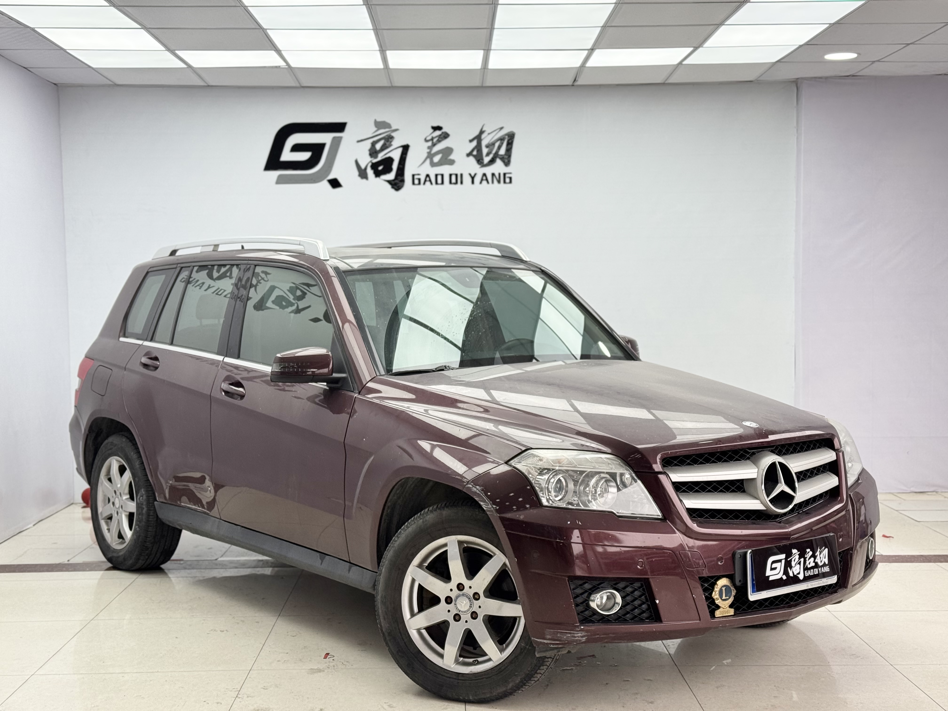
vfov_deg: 30.3
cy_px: 356
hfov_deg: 39.7
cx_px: 474
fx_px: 1315
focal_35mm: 48
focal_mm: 6.76
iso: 64
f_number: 1.78
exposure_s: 1/390
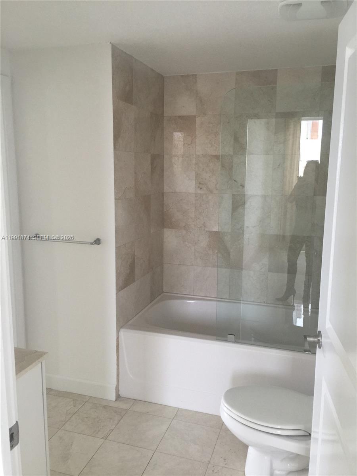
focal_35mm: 29
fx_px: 399
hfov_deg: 48.2
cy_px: 238
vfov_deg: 61.7
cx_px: 178
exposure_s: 1/30
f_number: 2.2
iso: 50
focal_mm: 4.15
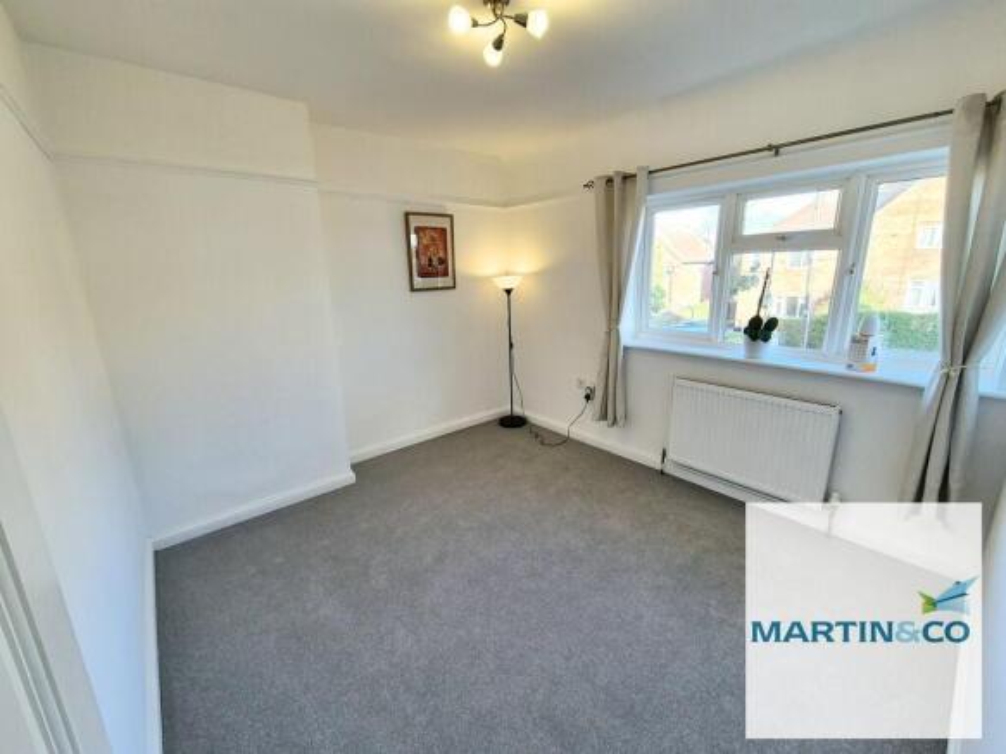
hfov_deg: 106.2
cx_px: 503
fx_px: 378
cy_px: 377
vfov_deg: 89.9
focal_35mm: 13
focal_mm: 2.2
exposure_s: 1/100
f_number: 2.2
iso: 64
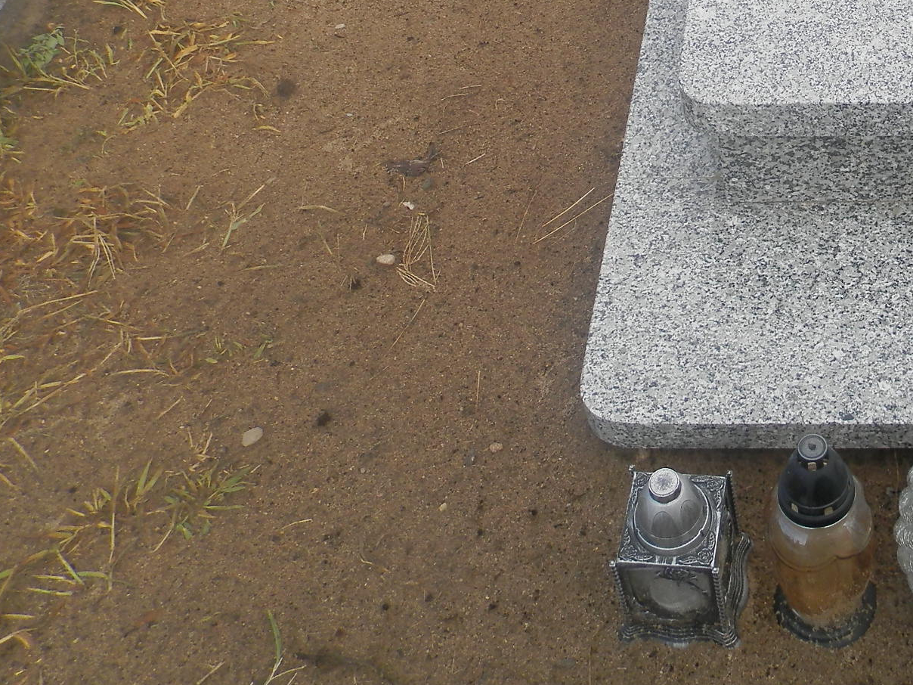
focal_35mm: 53
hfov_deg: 34.0
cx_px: 841
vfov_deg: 25.9
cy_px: -27
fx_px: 1398
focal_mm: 4.5
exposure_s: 1/640
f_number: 3.1
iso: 80
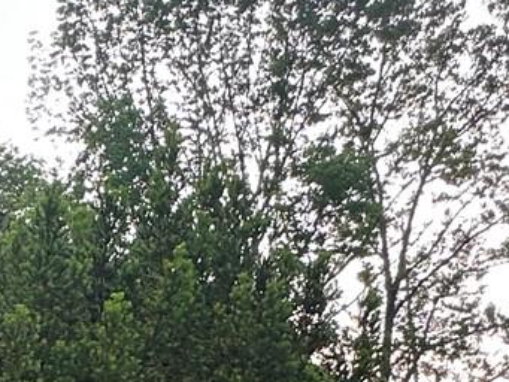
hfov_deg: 21.5
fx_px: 1236
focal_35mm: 84
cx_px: -118
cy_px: 848
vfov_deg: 13.8
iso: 40
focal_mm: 2.22
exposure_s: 1/123
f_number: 2.2
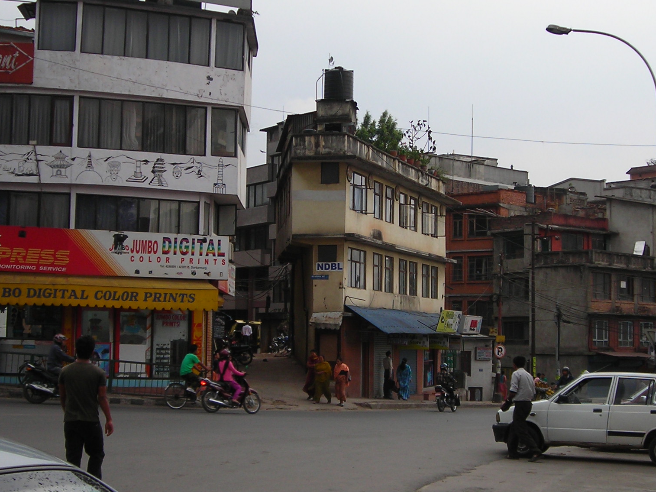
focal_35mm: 65
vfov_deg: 22.6
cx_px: 354
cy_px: 234
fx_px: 1232
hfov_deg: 29.8
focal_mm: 6.3
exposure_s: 1/91.6
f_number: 3.2
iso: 50
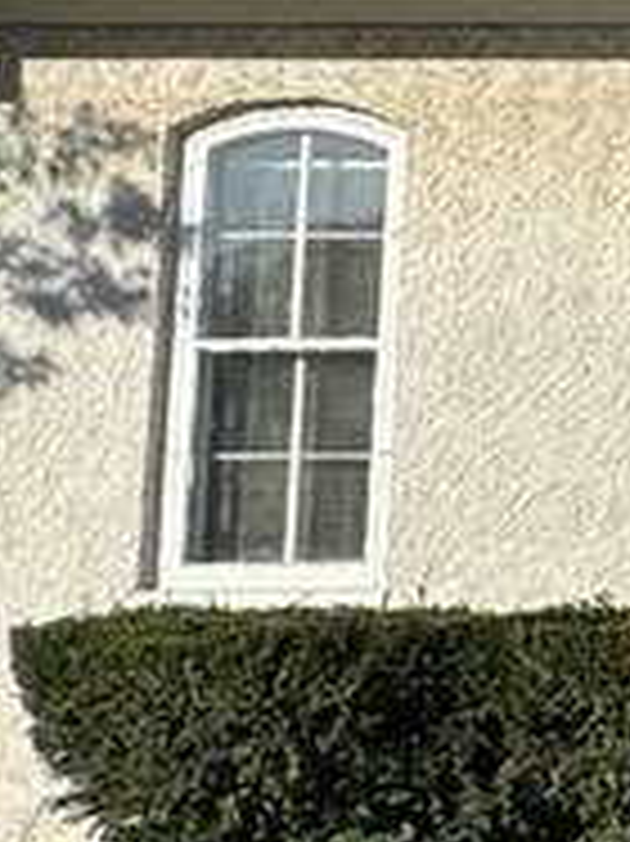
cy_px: 315
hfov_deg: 11.0
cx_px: 1796
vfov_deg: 20.4
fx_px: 2332
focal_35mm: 96
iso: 40
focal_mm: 2.22
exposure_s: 1/3906
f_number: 2.2
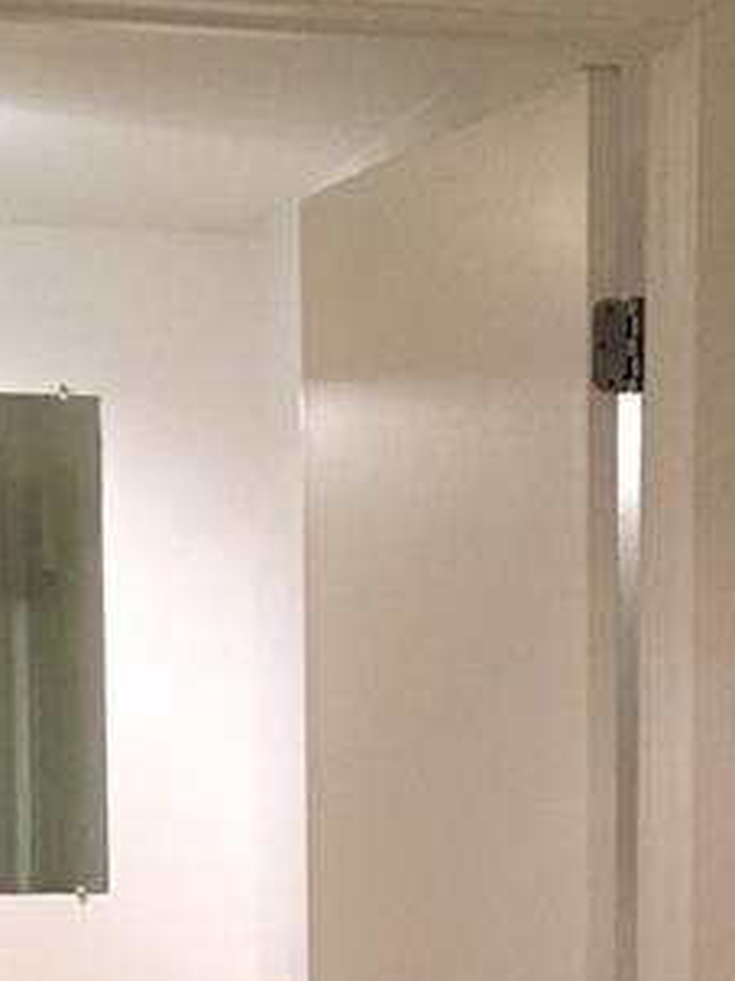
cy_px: 1259
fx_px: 3258
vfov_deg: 16.3
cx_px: 437
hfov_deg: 12.9
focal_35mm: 115
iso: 160
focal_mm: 4.15
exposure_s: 1/30
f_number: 2.2
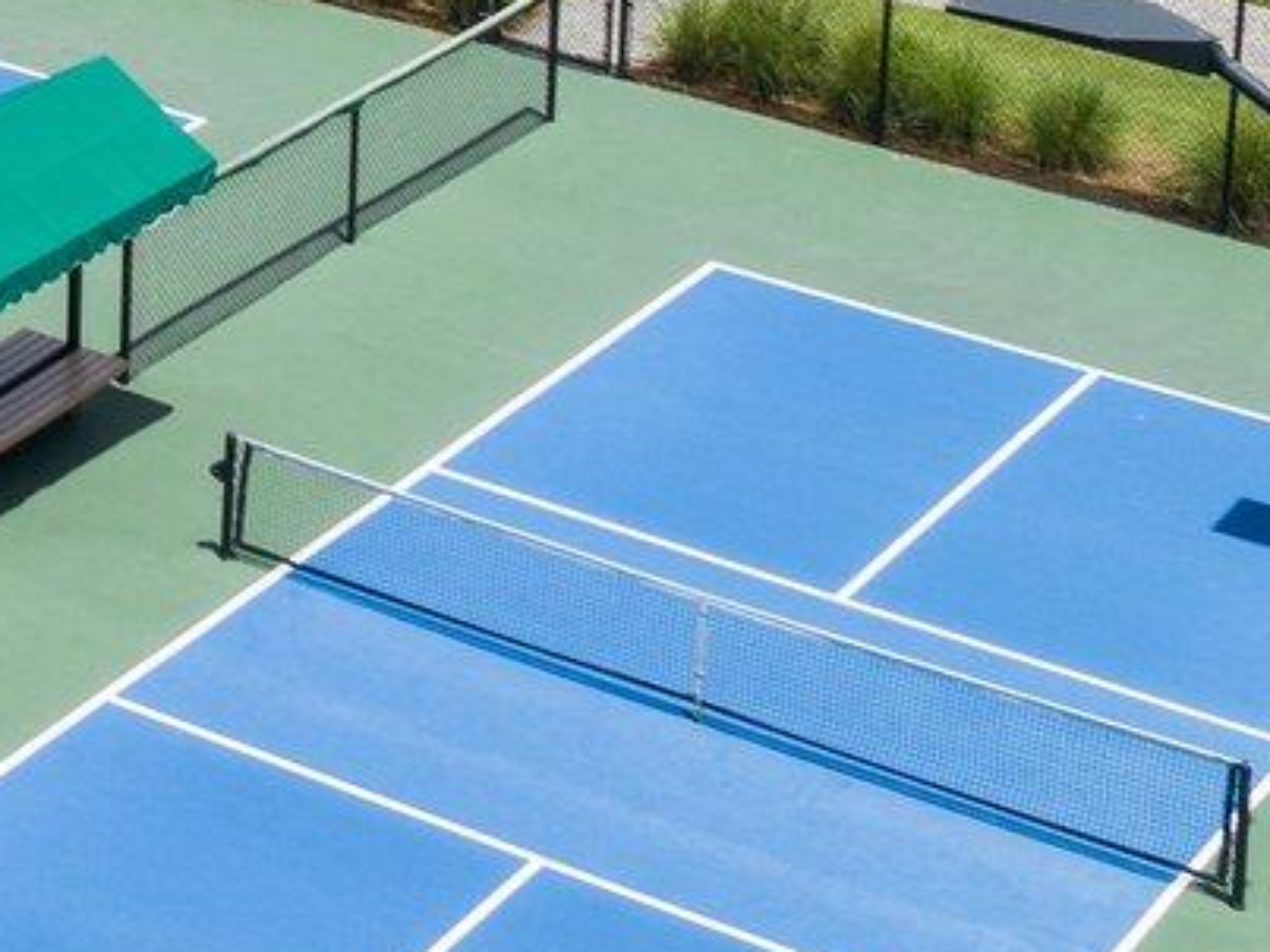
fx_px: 4475
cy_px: -777
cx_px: -545
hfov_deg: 15.1
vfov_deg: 11.3
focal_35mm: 122
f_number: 2.8
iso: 100
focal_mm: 12.29
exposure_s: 1/2000
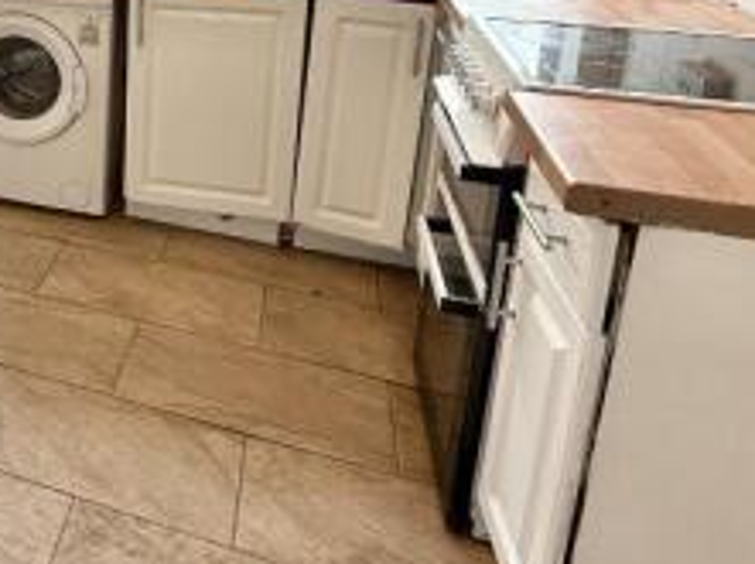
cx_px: -12
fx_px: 806
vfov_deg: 34.9
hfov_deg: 42.7
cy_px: -5
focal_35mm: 37
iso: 64
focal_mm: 2.22
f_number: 2.2
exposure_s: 1/99
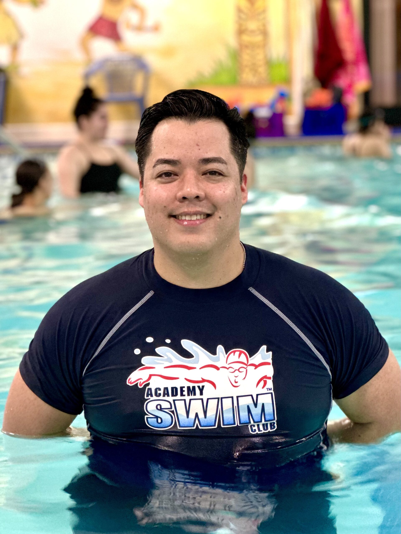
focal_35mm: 77
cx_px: 200
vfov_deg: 25.3
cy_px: 267
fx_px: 1189
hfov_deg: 19.1
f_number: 2.8
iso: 400
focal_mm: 9
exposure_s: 1/20
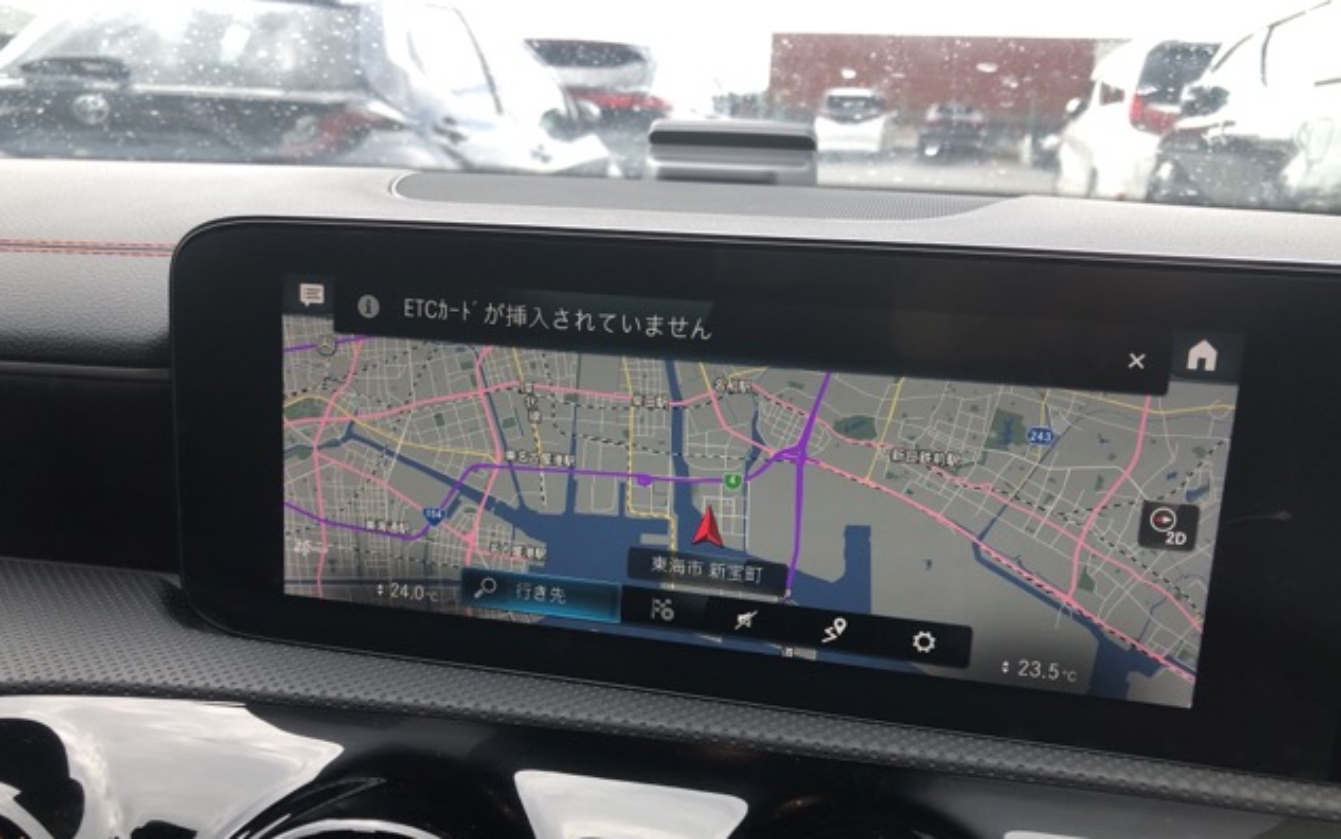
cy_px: 472
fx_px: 1097
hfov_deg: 62.9
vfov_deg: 41.8
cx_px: 667
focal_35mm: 30
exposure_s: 1/145
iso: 20
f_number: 1.8
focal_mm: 3.99
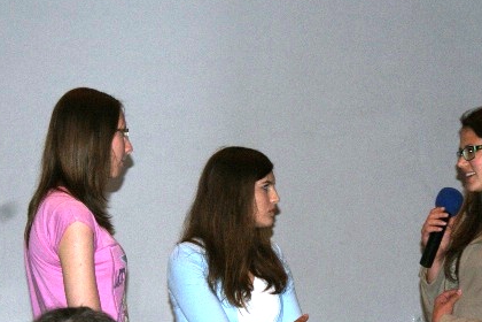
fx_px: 2142
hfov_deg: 12.8
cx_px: 272
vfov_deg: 8.6
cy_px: 155
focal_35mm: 160
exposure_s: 1/125
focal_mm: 70
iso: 400
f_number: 5.6
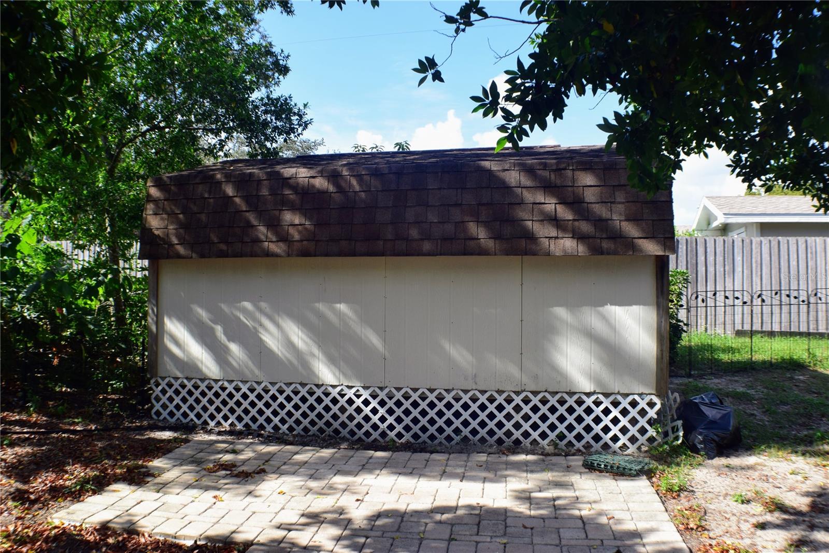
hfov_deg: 51.3
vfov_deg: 35.5
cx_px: 414
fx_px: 863
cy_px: 276
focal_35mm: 38
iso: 400
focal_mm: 25
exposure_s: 1/250
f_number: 10
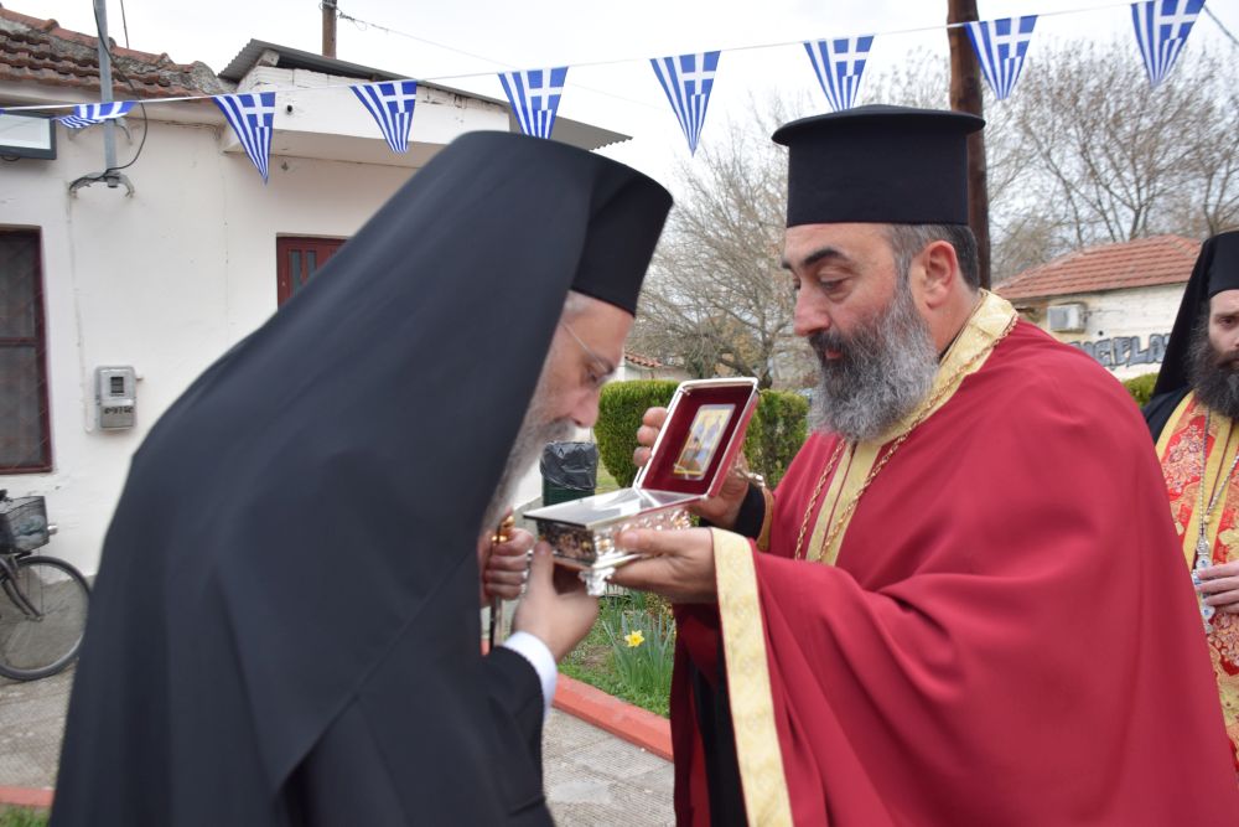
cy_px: 414
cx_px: 620
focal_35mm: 30
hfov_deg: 61.9
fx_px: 1033
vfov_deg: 43.6
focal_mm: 20
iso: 400
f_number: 5
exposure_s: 1/100
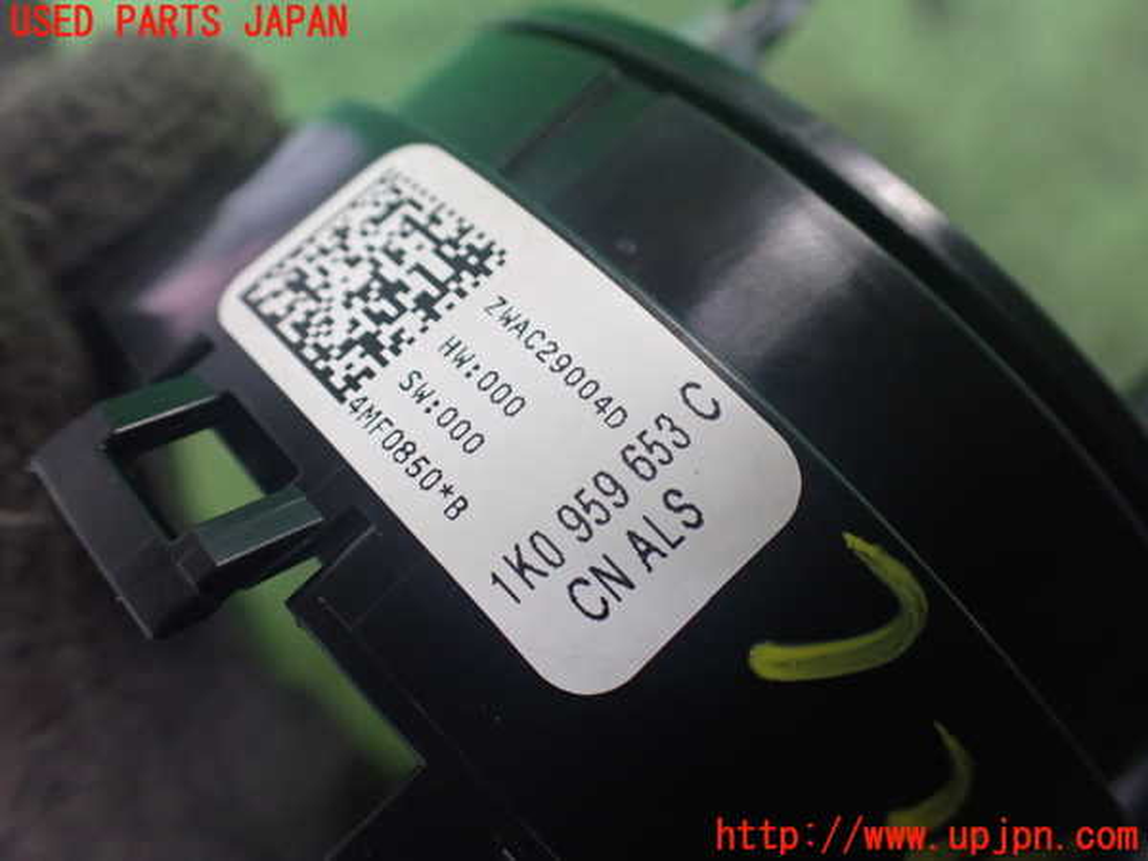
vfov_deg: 46.8
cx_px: 574
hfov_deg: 60.0
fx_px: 995
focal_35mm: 30
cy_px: 430
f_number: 2.3
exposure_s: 1/125
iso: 800
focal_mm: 5.4
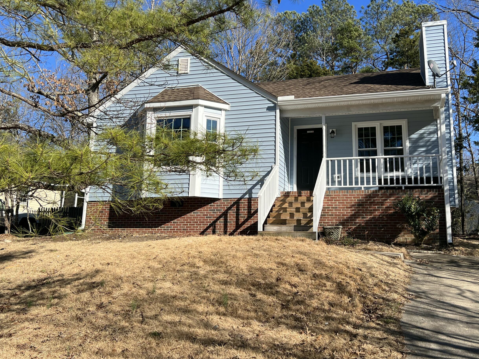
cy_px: 154
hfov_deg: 56.7
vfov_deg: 44.0
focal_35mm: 32
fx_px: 443
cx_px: 260
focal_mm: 5.7
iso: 50
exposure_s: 1/3356
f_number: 1.5
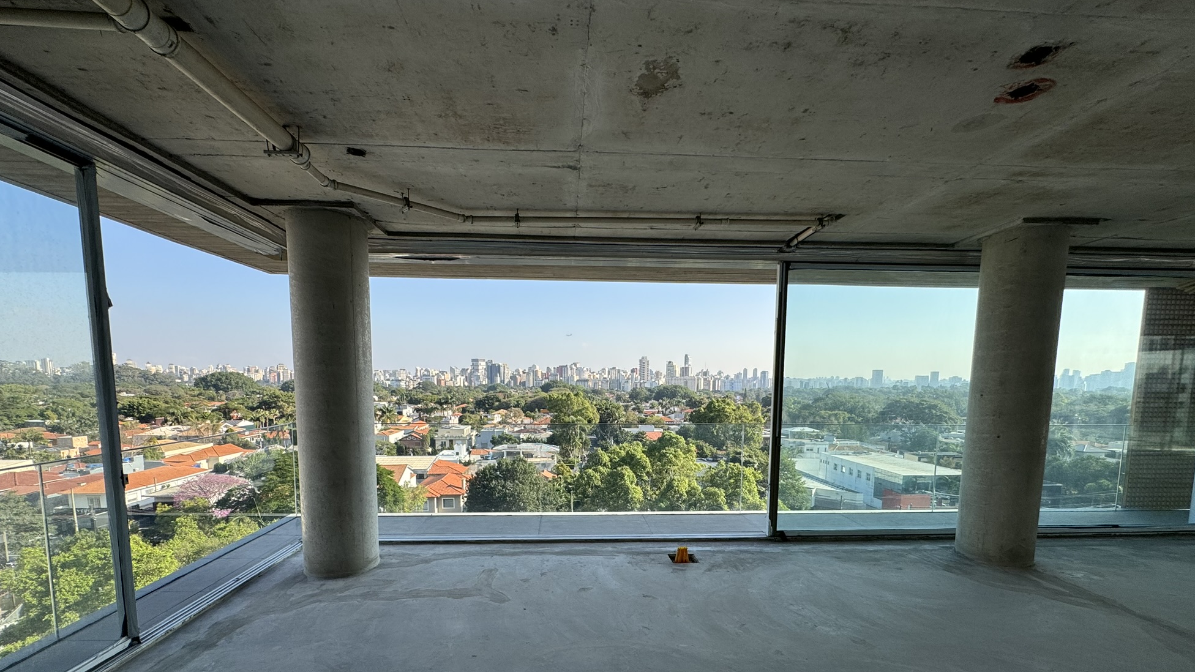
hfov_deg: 99.4
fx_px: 507
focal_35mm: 16
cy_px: 434
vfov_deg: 65.7
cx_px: 593
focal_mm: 2.22
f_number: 2.2
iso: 50
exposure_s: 1/1110
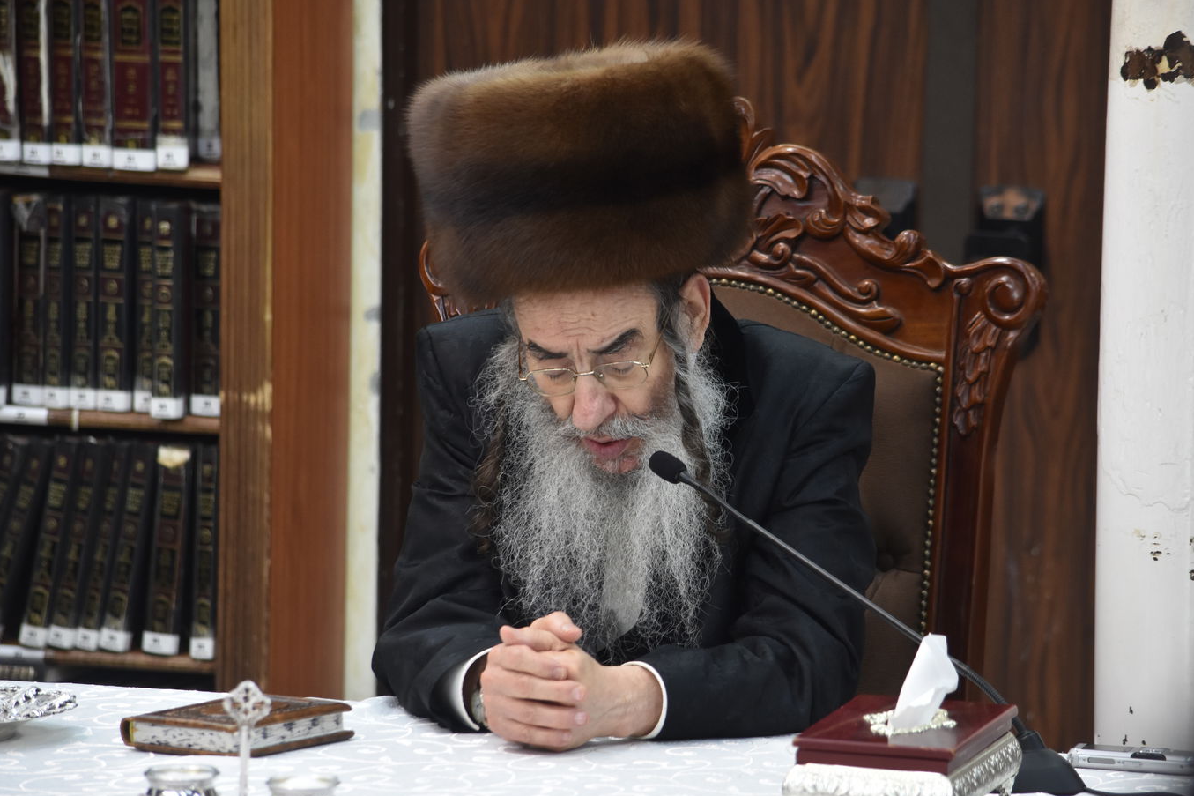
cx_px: 614
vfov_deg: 6.3
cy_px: 401
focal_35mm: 217
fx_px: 7196
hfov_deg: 9.5
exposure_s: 1/100
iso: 1000
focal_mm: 140
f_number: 5.6
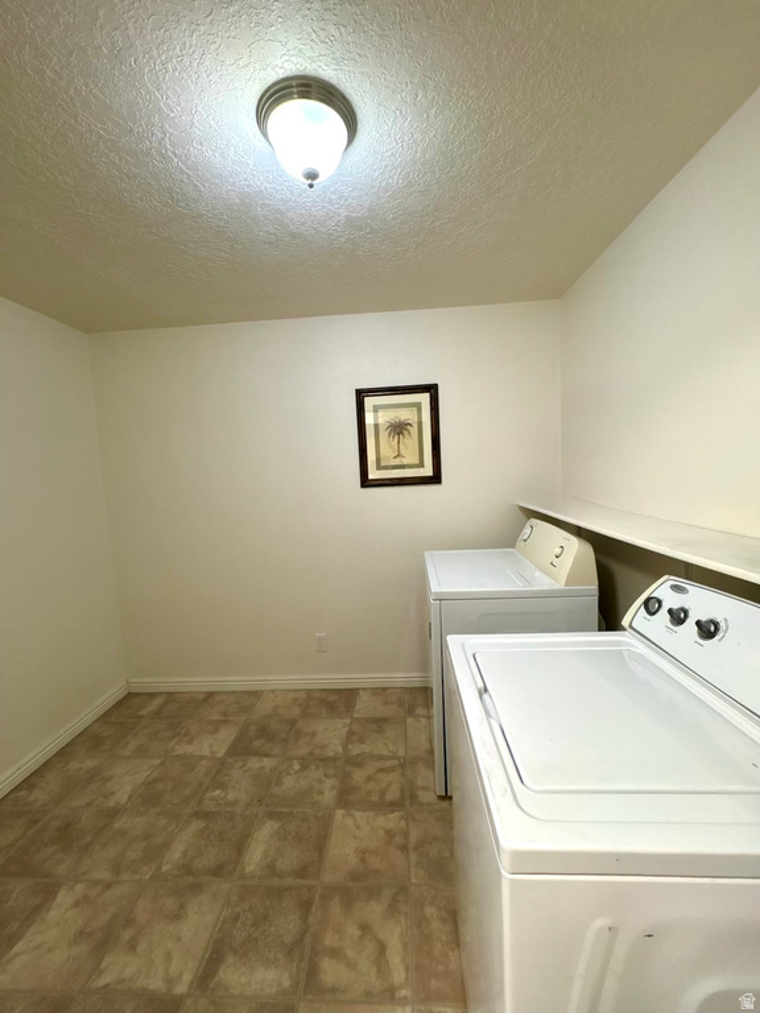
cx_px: 380
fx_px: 410
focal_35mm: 14
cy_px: 506
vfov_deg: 102.1
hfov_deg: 85.7
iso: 320
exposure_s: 1/60
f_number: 2.2
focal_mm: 2.22
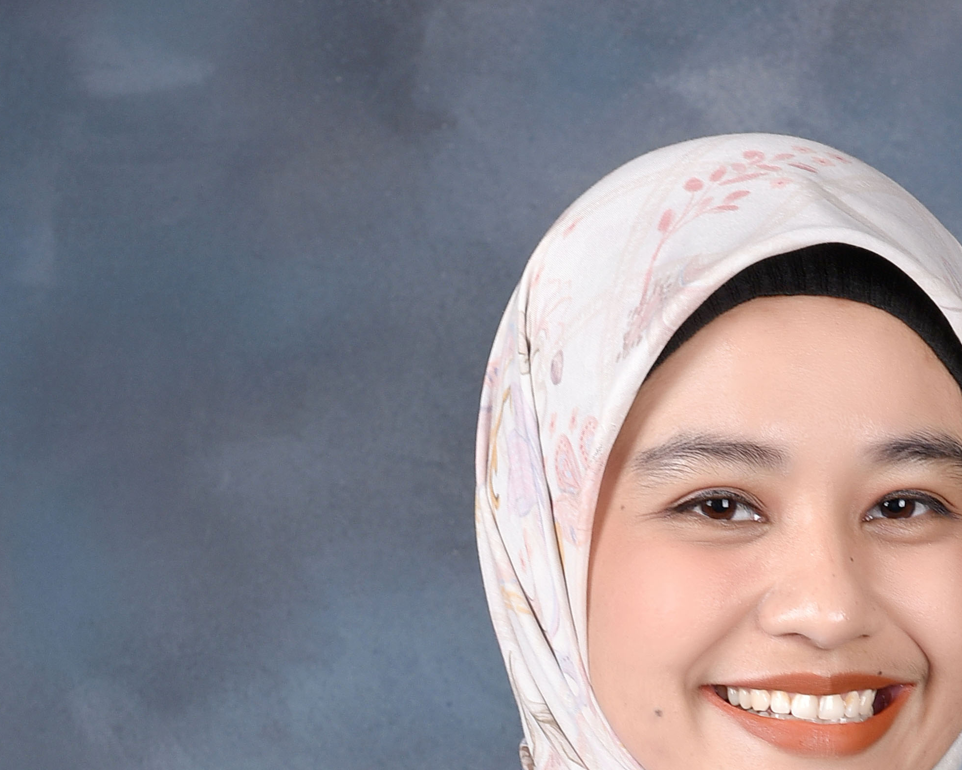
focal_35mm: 264
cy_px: 1431
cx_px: 685
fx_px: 7518
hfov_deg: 7.3
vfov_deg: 5.8
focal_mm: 92
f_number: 14
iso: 320
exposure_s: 1/160
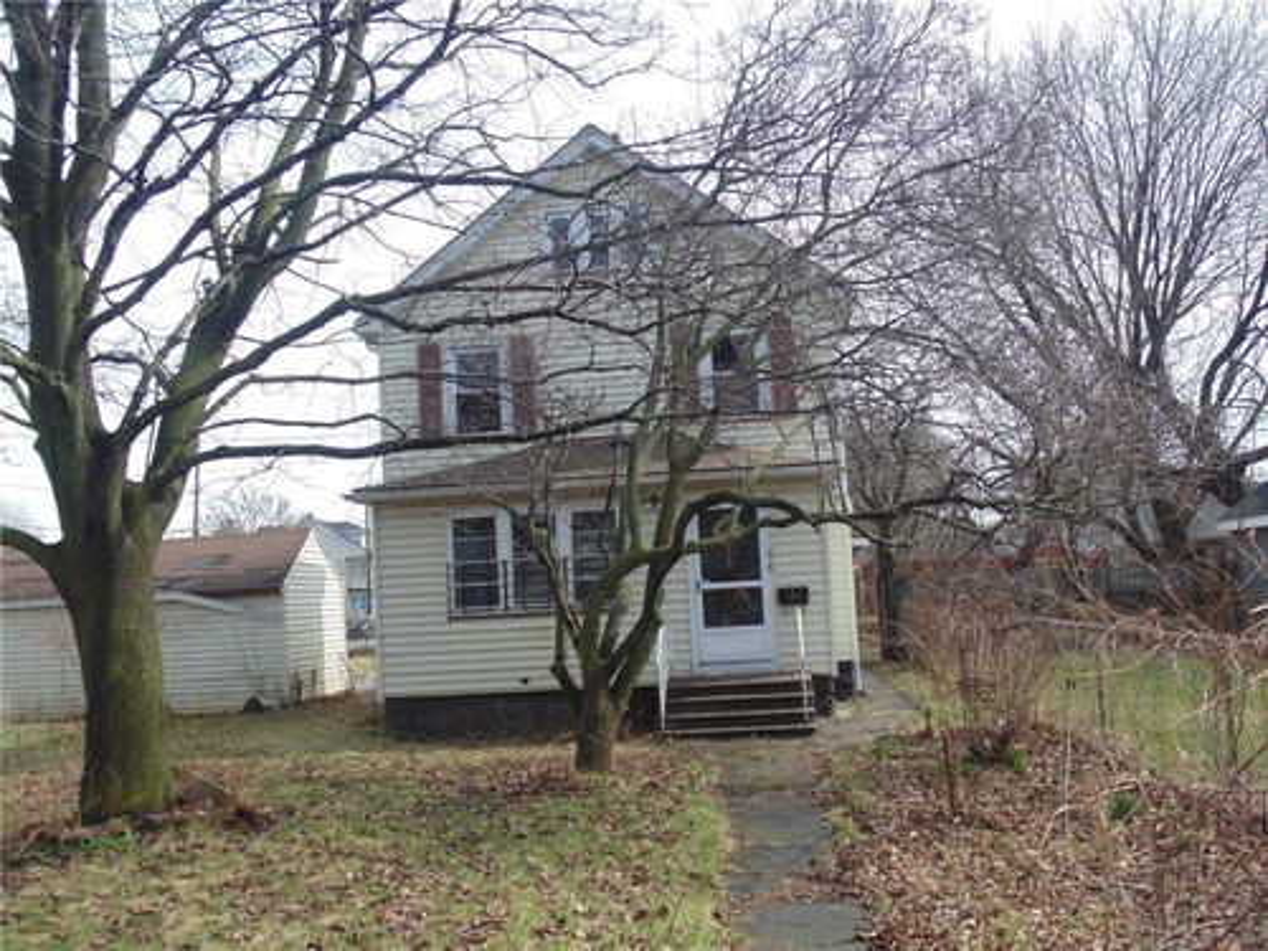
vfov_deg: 41.8
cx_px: 634
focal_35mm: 34
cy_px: 476
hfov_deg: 54.0
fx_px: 1245
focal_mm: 6.2
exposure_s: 1/500
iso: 80
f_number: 3.4
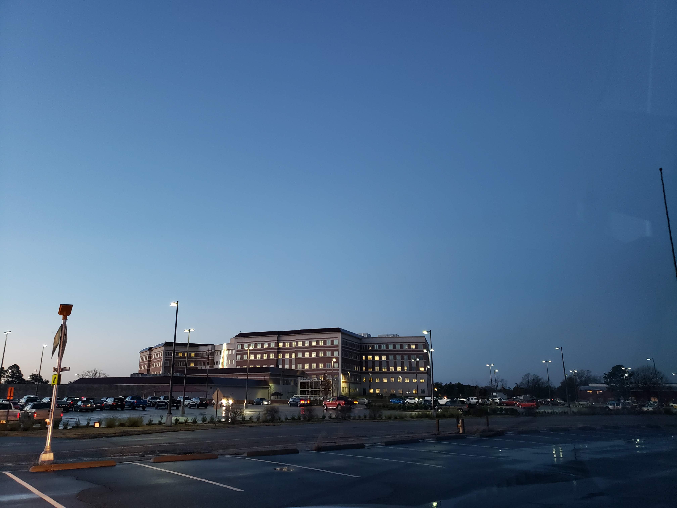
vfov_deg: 53.1
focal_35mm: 26
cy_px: 254
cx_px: 338
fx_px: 508
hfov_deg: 67.3
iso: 250
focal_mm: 4.3
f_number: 1.5
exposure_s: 1/14
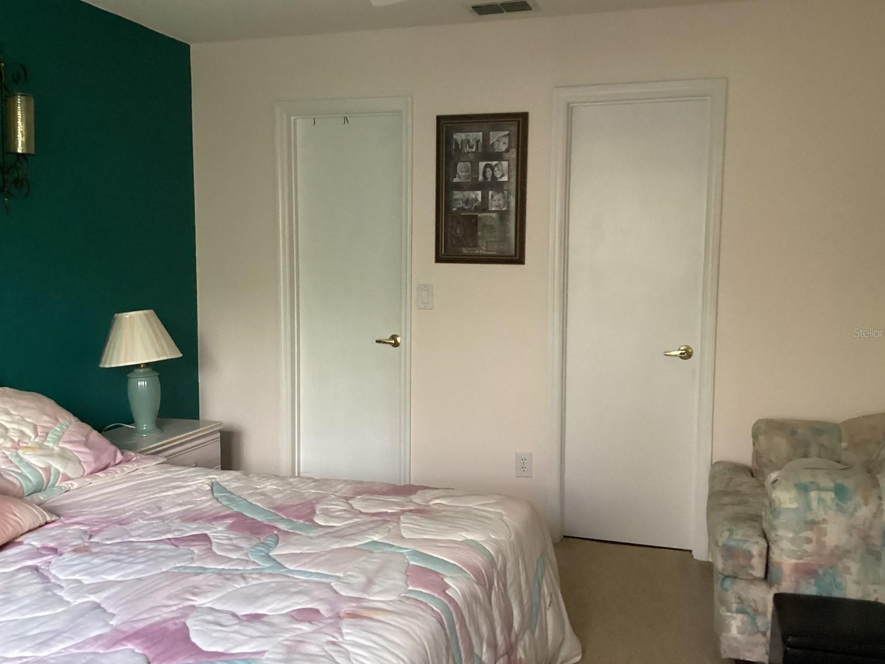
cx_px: 450
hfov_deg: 56.8
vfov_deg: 44.2
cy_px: 332
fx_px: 818
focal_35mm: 32
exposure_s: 1/33
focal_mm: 3.3
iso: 320
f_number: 2.4
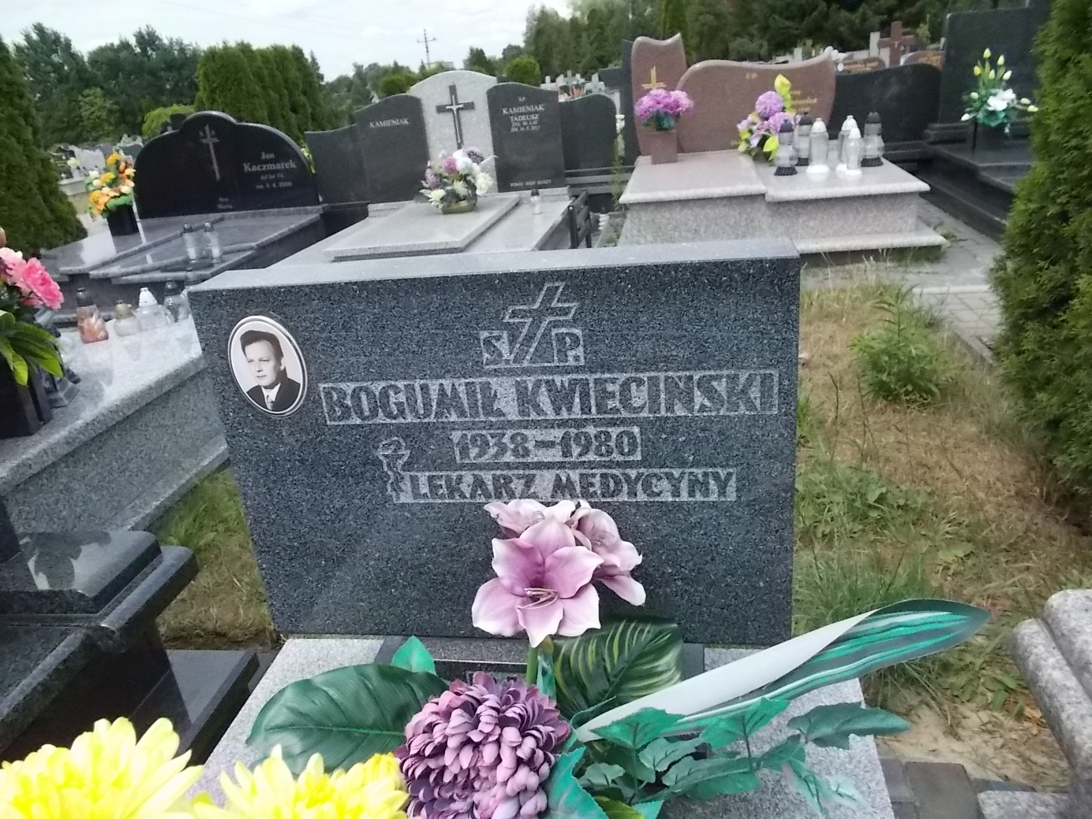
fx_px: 820
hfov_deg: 67.3
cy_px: 410
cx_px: 546
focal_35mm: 26
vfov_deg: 53.1
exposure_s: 1/500
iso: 400
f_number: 8
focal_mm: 4.6
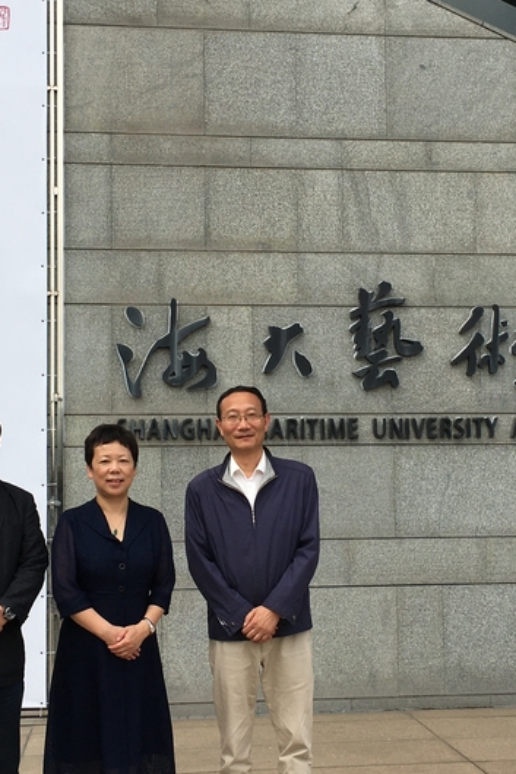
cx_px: 265
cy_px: 407
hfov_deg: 23.8
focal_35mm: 57
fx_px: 1225
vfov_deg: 35.0
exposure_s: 1/1538
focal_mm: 4.15
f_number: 2.2
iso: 25
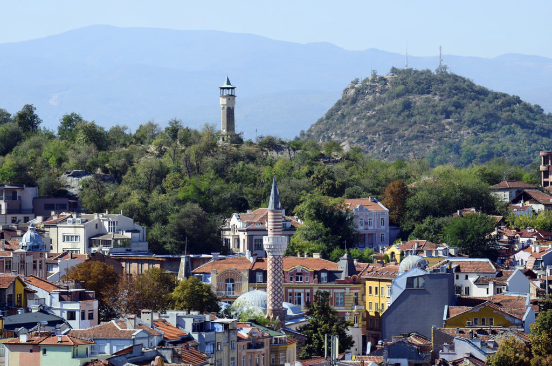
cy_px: 183
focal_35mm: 180
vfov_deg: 7.6
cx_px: 276
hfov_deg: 11.4
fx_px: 2754
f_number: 5.6
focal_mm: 120
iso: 100
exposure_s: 1/400
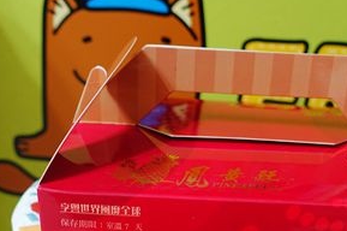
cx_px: 195
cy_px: 187
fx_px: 520
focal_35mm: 54
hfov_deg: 36.9
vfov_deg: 24.6
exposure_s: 1/25
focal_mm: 8.8
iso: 400
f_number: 2
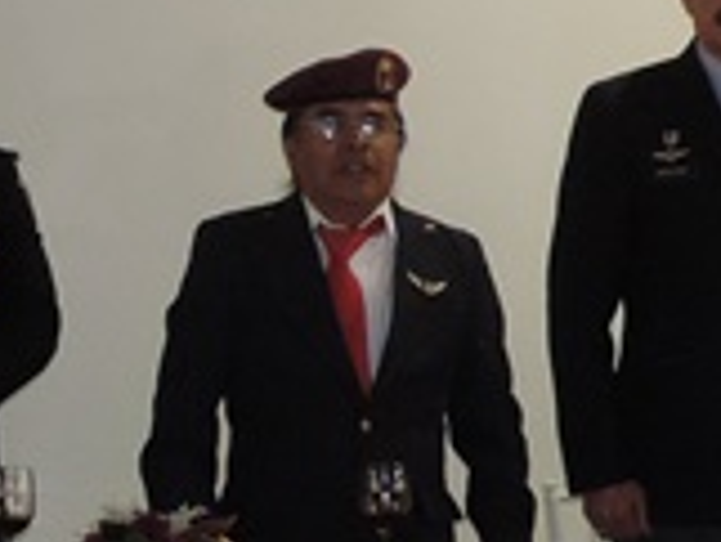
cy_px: 260
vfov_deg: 5.9
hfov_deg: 7.7
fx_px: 5294
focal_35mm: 254
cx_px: -273
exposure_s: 1/25
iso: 400
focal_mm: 7.1
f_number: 3.3
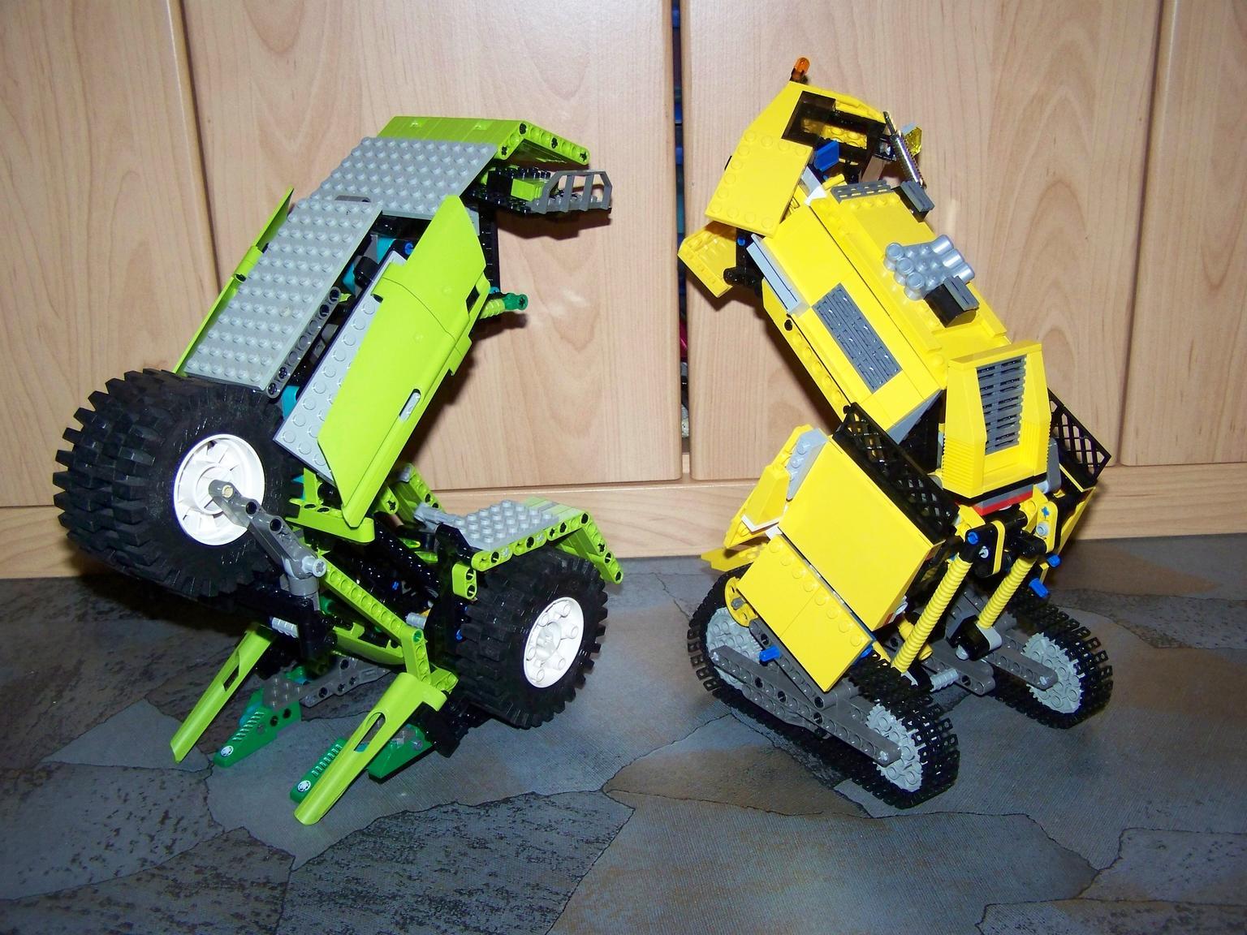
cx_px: 624
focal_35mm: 38
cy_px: 468
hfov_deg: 49.0
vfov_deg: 37.7
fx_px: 1369
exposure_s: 1/30
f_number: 2.8
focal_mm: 6.3
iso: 200
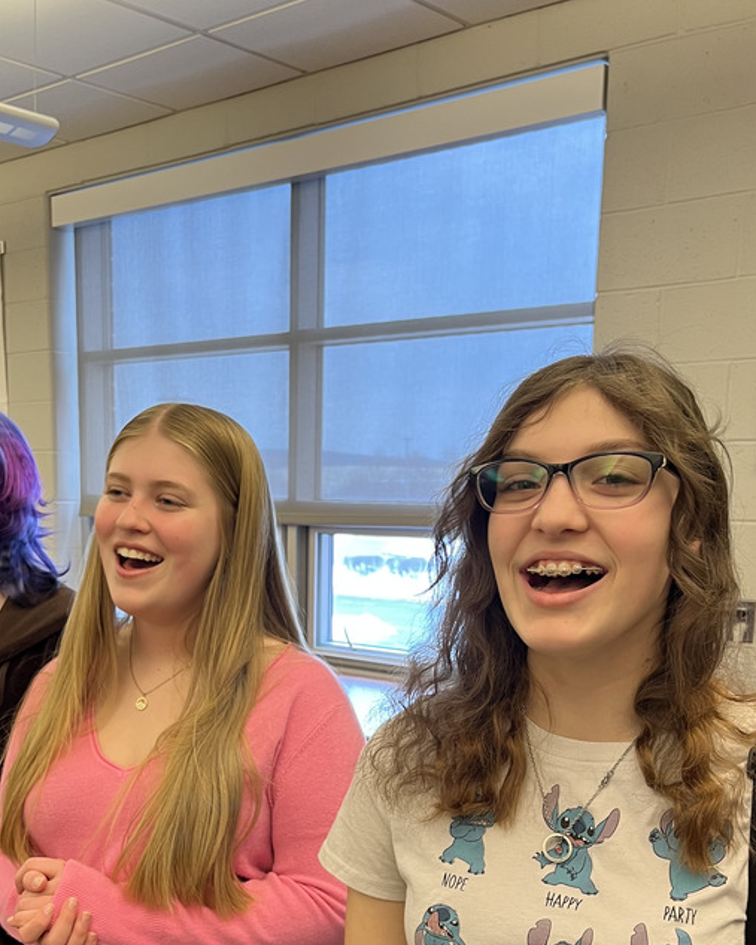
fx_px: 1147
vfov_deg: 43.7
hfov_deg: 36.3
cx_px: 297
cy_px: 680
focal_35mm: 41
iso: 100
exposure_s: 1/60
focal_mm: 5.1
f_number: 1.6
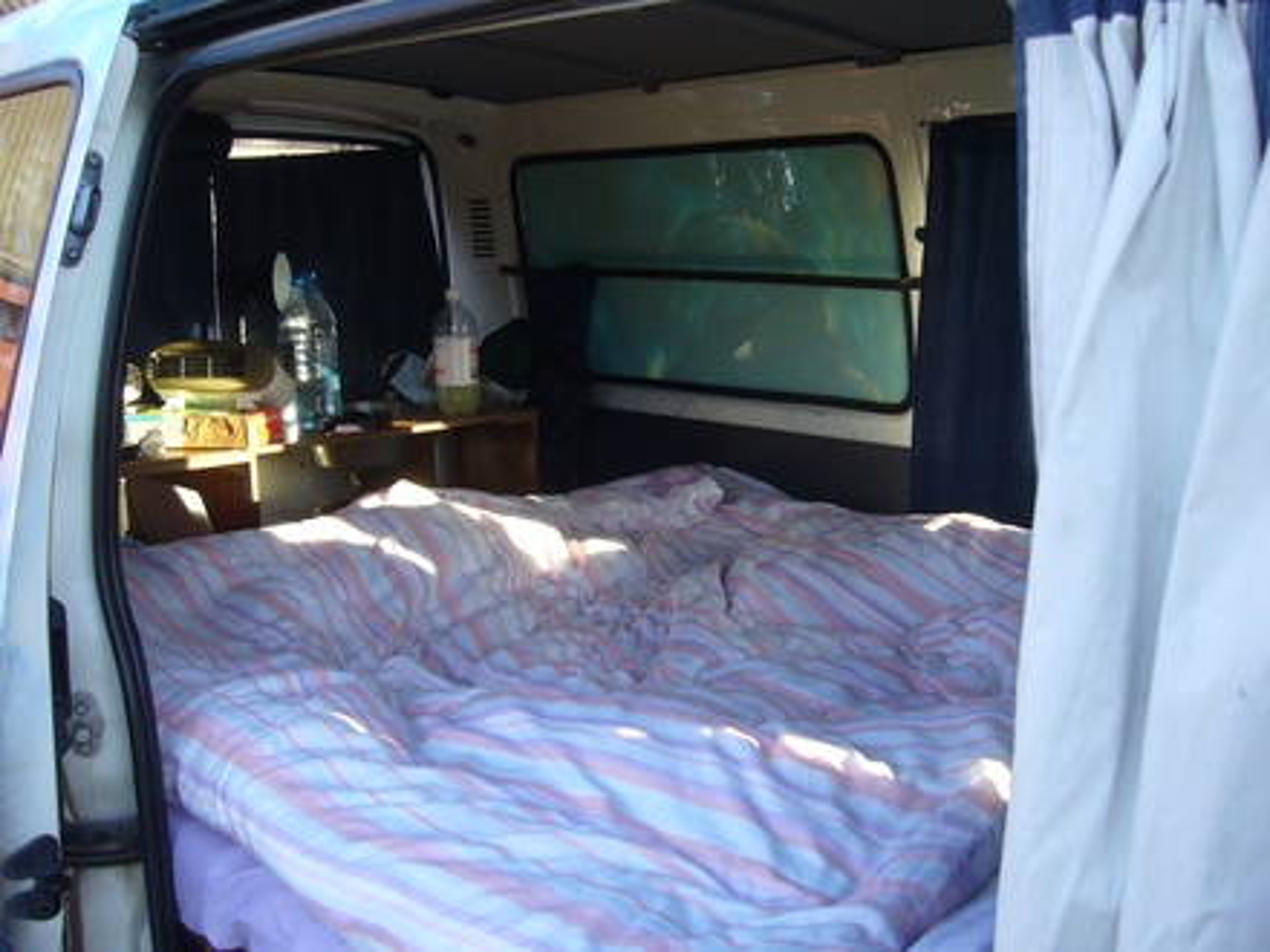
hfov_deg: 52.6
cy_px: 476
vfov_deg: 40.7
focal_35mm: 35
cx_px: 635
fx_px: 1284
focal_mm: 5.8
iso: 80
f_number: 2.8
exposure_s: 1/80
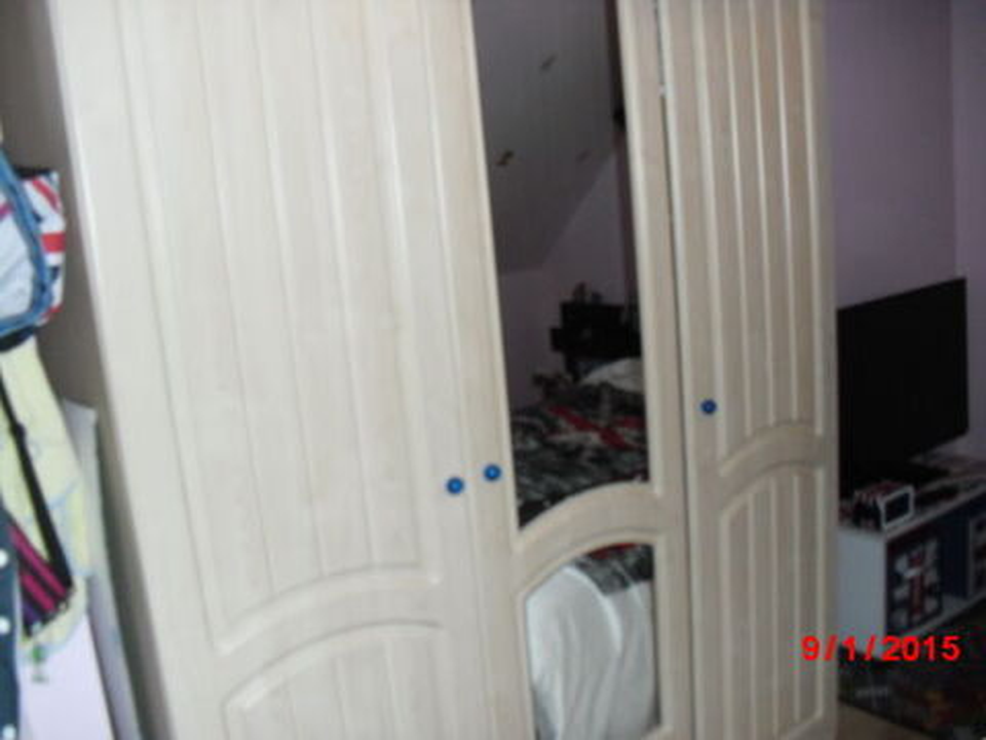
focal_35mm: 36
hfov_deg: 51.4
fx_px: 1025
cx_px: 493
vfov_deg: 39.7
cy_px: 370
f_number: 3.1
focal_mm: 6.3
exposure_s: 1/60
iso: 200
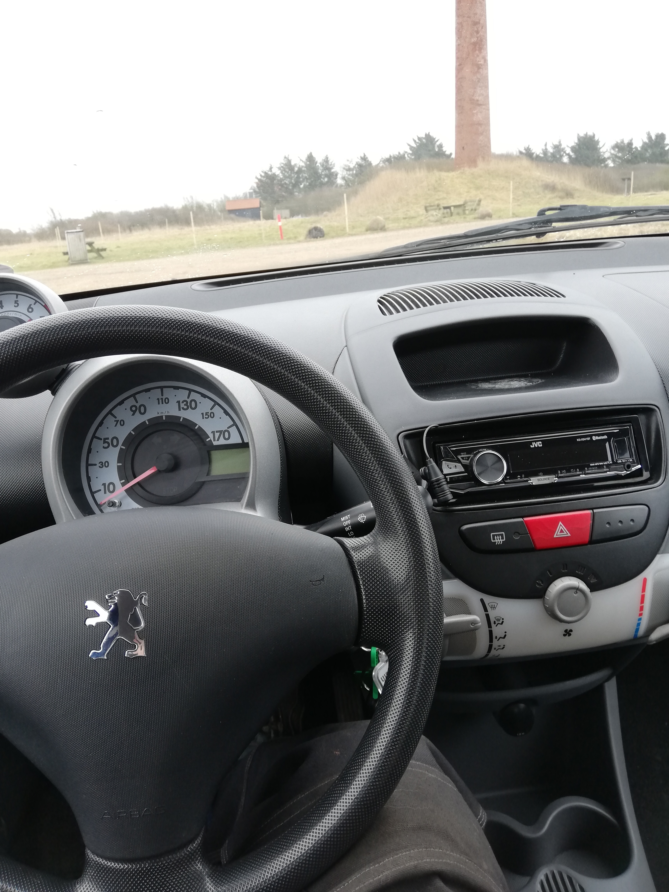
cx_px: 334
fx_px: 670
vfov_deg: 67.3
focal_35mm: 26
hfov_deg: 53.1
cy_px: 446
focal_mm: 3.81
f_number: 2.2
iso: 125
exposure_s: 1/50
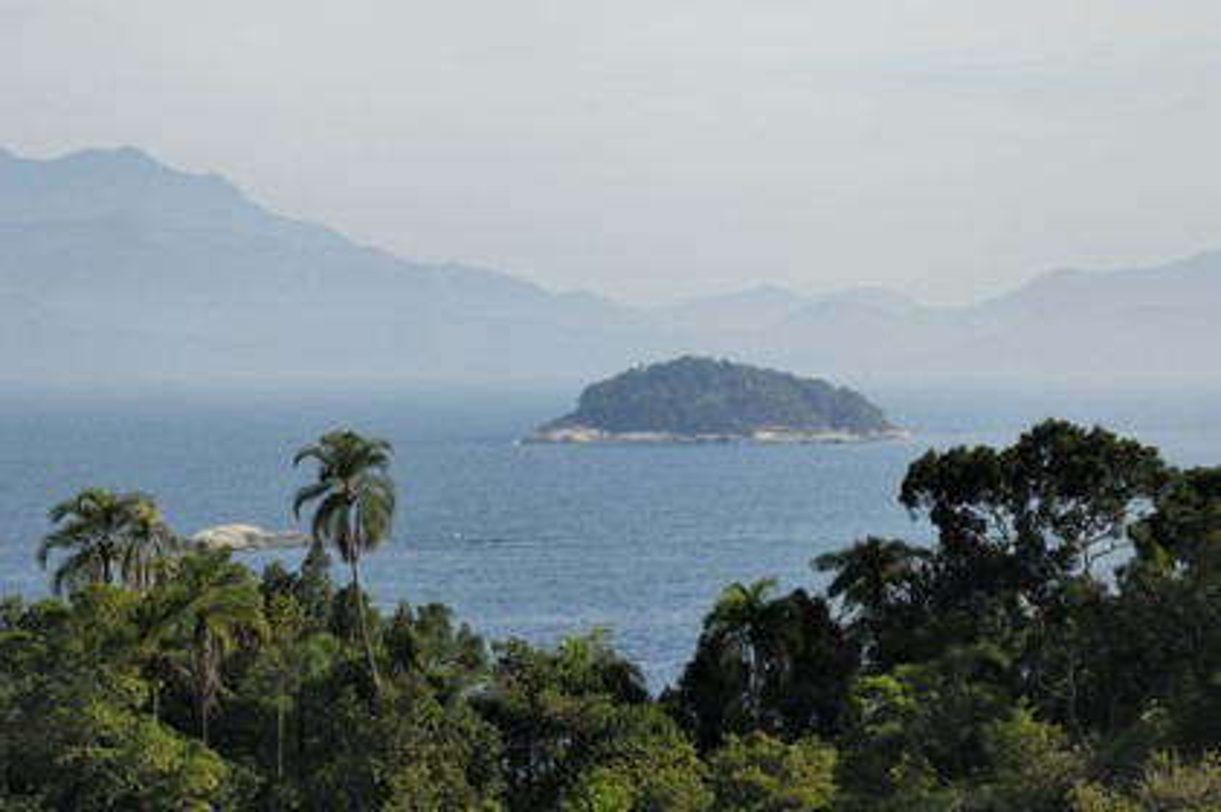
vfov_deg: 8.3
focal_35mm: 165
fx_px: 5592
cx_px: 610
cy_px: 406
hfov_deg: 12.5
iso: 100
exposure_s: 1/320
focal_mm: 110
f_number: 6.7
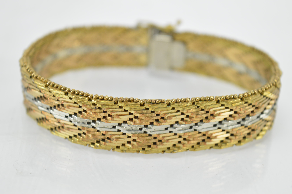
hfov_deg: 26.0
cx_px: 146
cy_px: 97
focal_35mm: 78
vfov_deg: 17.5
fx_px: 632
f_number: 6.3
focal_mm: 52
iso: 800
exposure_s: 1/80
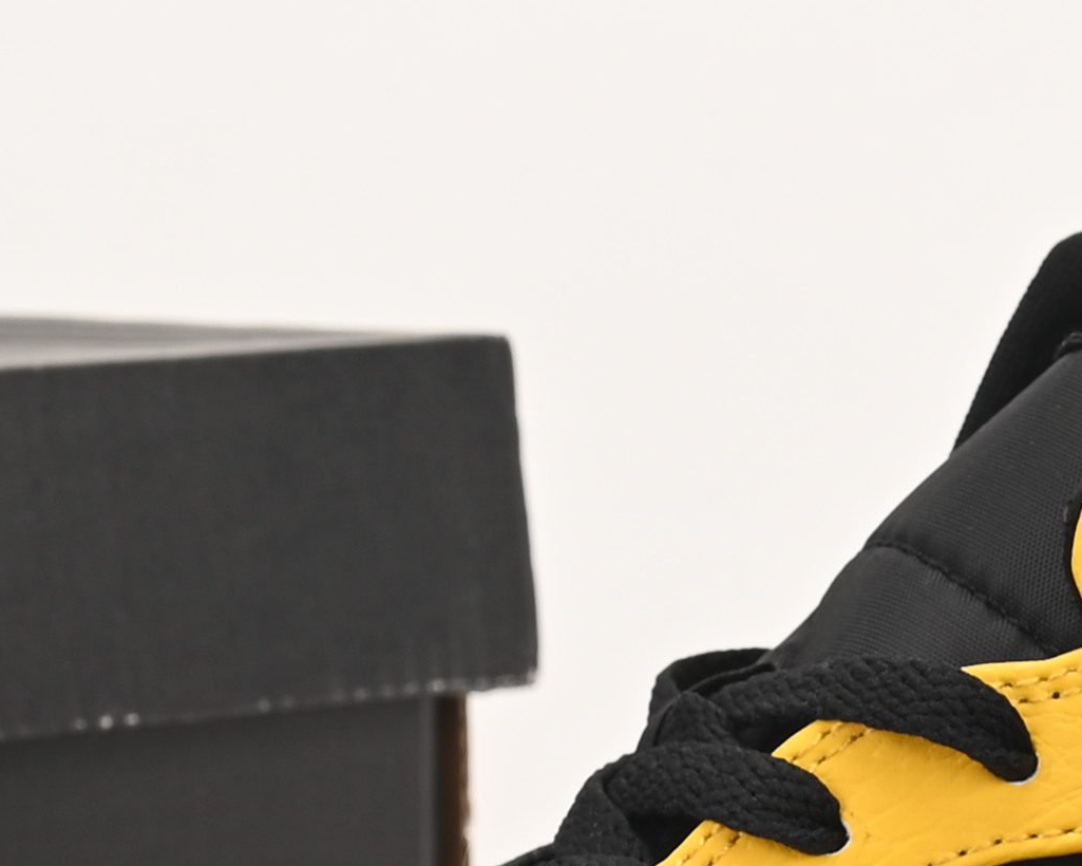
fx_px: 7589
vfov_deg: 6.5
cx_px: 858
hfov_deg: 8.1
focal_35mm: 237
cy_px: 876
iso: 100
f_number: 11
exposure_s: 1/200
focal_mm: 43
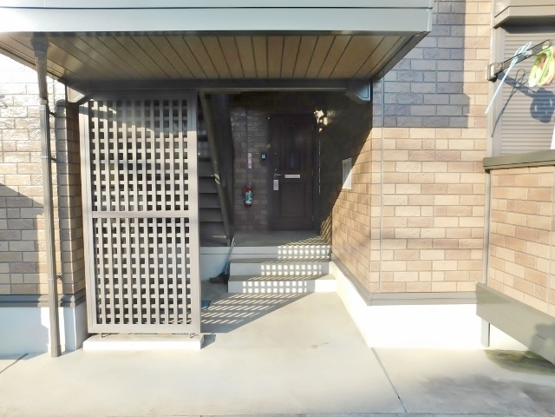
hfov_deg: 73.9
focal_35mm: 23
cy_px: 208
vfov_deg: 58.9
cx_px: 278
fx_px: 369
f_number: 3
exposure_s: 1/500
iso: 125
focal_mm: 4
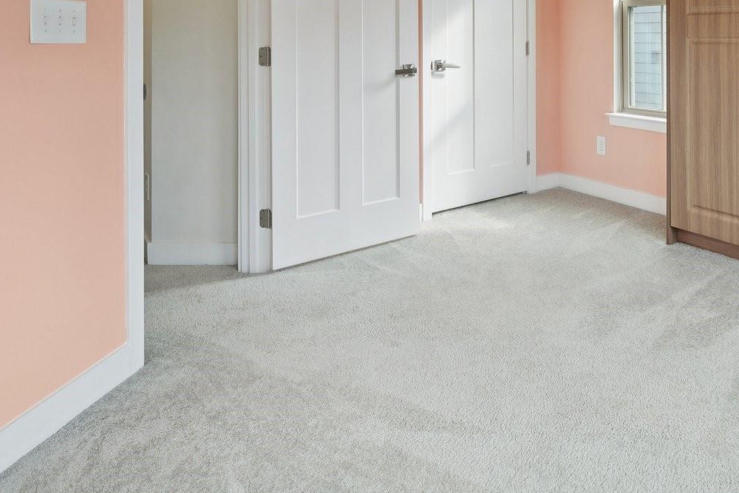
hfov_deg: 61.6
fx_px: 575
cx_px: 559
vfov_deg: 42.0
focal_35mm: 28
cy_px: 34
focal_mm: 14
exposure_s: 1/50
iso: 160
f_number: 7.1
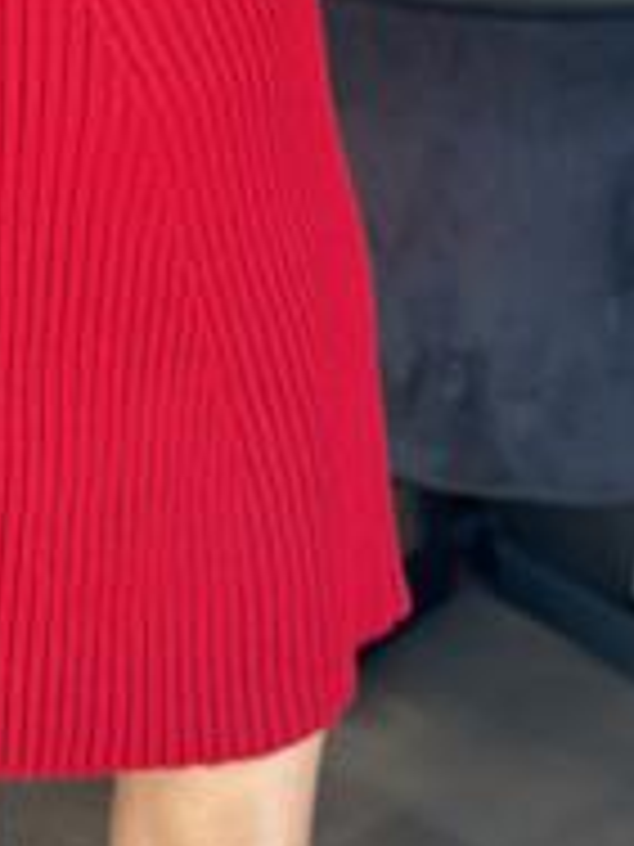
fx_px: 3150
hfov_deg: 11.4
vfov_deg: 14.7
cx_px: 18
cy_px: -220
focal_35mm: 129
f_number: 1.78
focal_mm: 6.86
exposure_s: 1/103
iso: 125
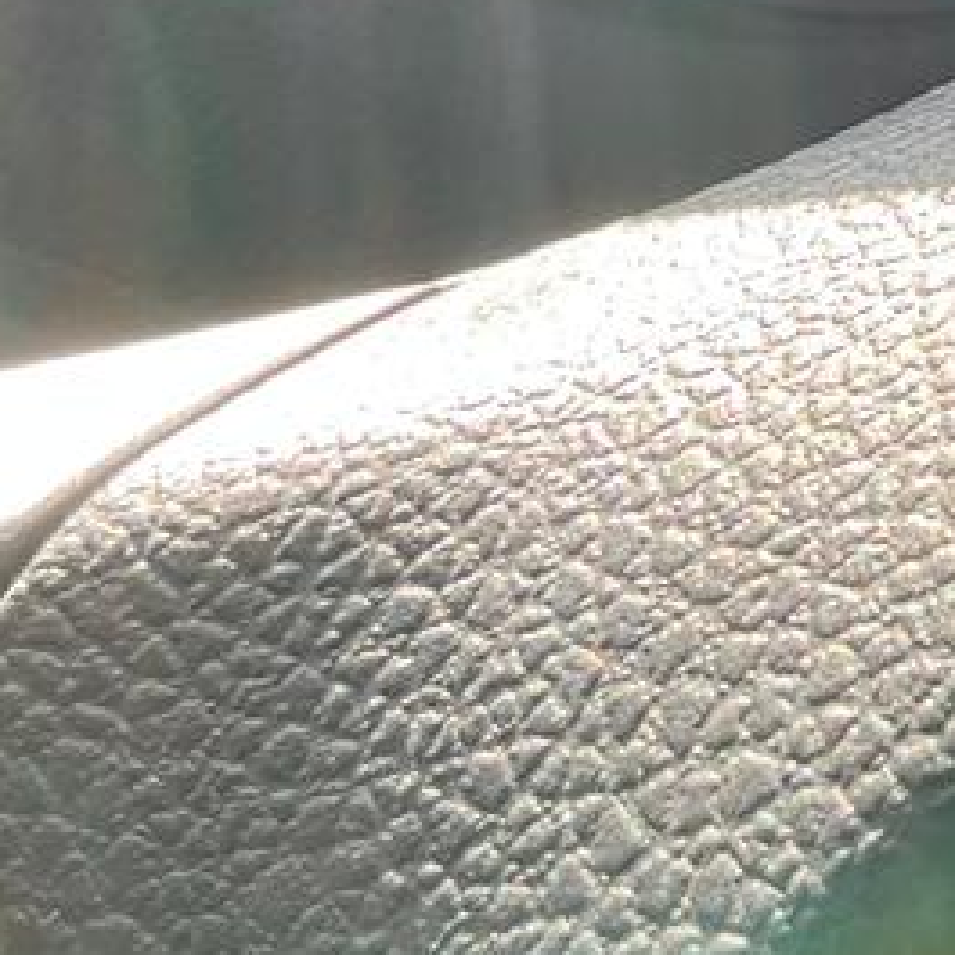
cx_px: 1690
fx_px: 3621
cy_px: -159
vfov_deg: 14.6
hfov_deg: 13.5
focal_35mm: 116
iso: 25
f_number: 1.8
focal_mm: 3
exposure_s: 1/159
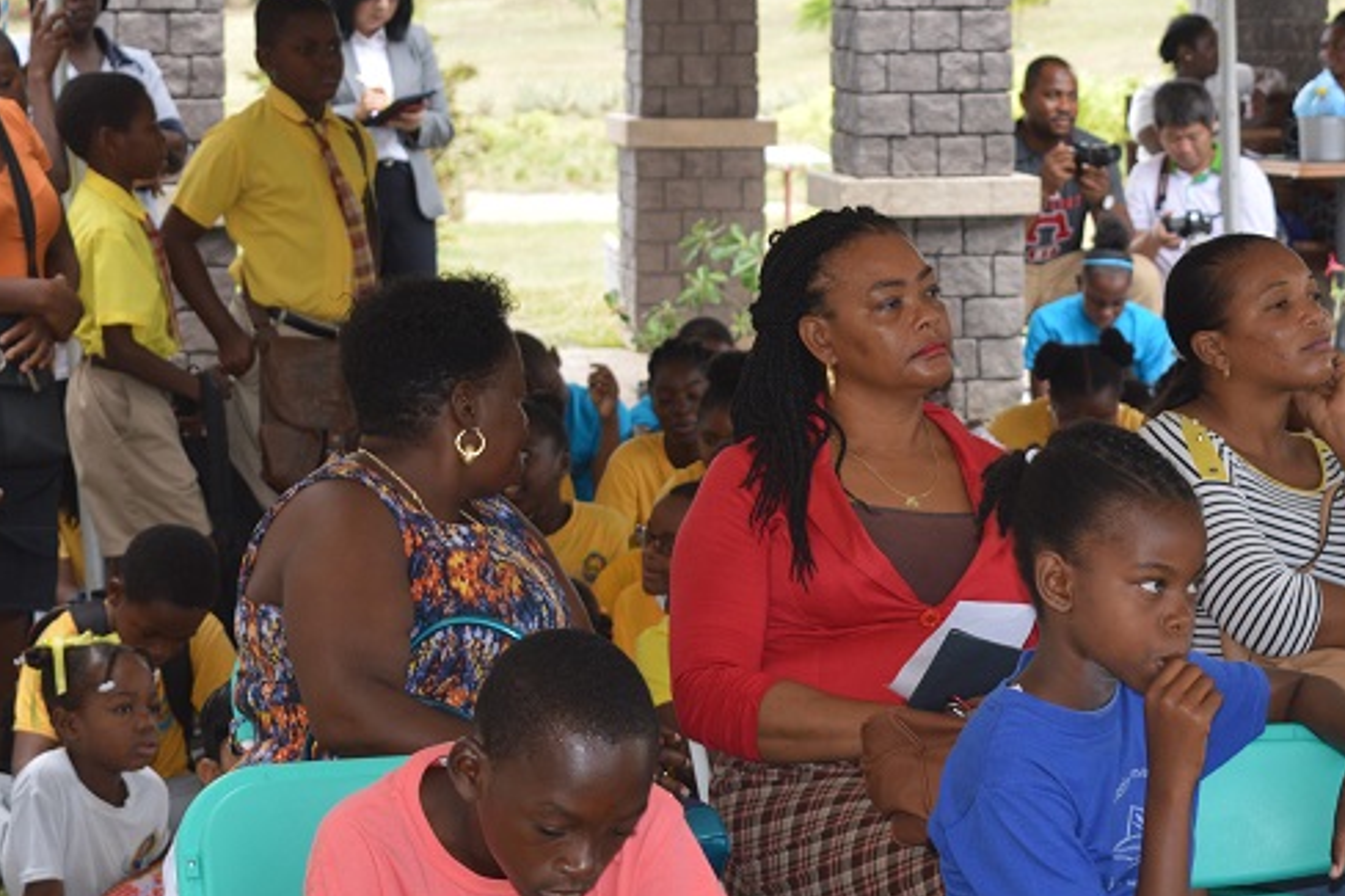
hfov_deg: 16.7
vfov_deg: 11.2
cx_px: 1043
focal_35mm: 122
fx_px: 4556
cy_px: 521
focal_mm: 48
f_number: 5.3
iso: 280
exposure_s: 1/125
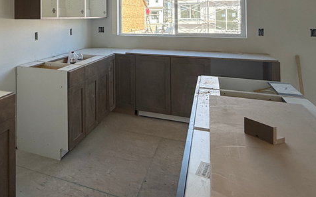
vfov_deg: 36.7
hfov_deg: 56.2
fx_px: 276
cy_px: 15
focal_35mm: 32
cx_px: 73
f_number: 2.2
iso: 64
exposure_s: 1/181
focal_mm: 2.22
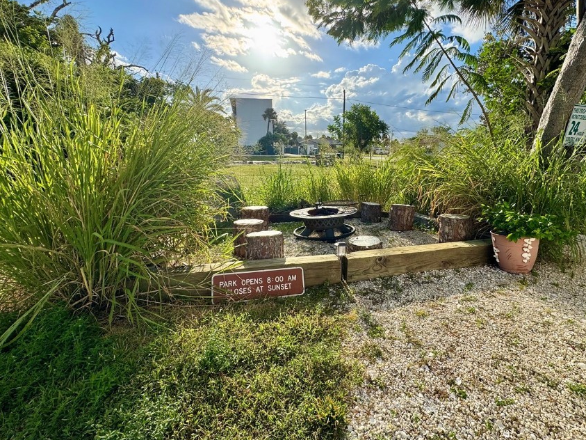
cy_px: 202
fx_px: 288
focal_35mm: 17
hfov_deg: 90.3
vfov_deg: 74.6
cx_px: 339
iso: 50
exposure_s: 1/1536
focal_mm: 2.22
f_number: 2.2
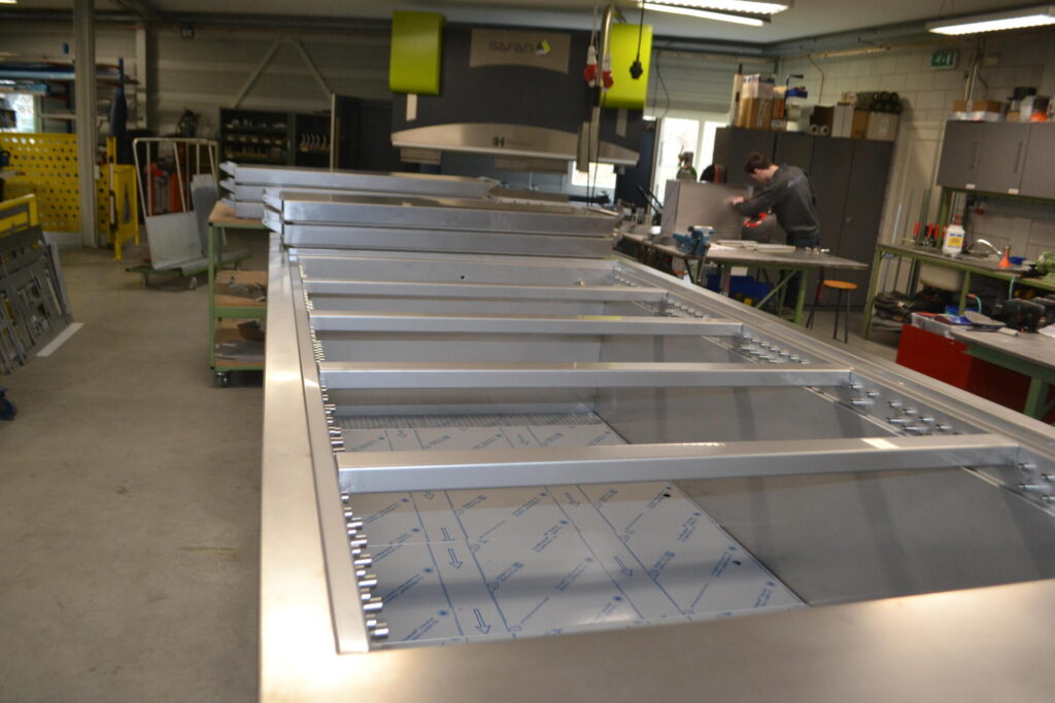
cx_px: 528
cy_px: 352
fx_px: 791
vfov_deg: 47.9
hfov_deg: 67.4
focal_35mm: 27
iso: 1000
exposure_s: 1/60
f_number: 3.5
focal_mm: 18
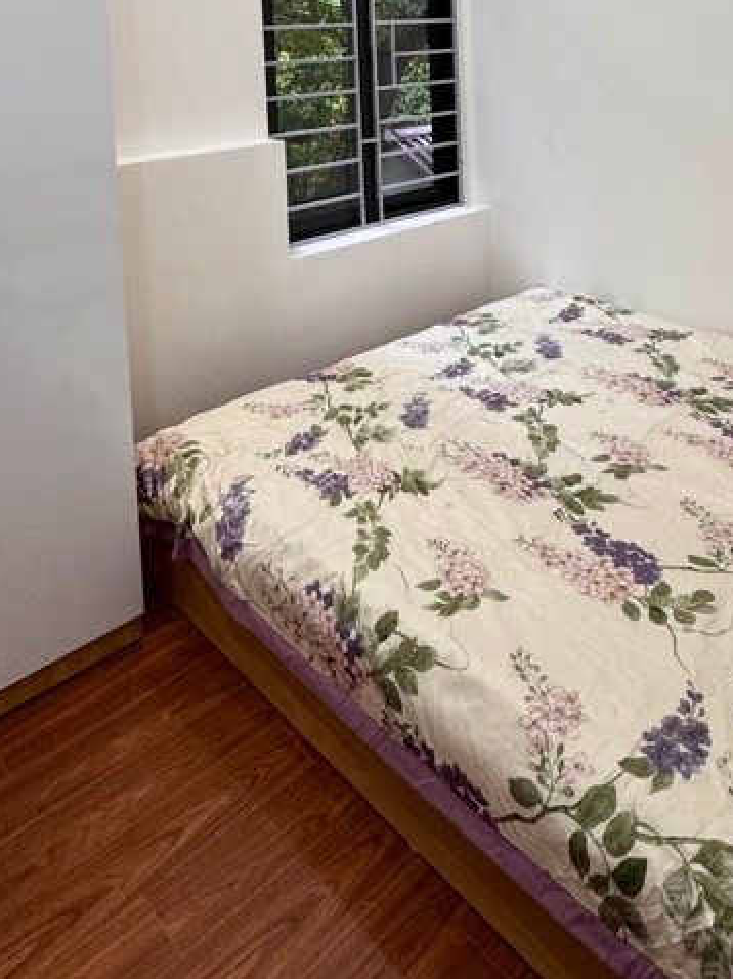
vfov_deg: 52.1
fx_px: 848
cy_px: 80
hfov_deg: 46.6
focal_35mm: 30
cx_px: 418
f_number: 2.2
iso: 125
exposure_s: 1/100
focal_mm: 2.22
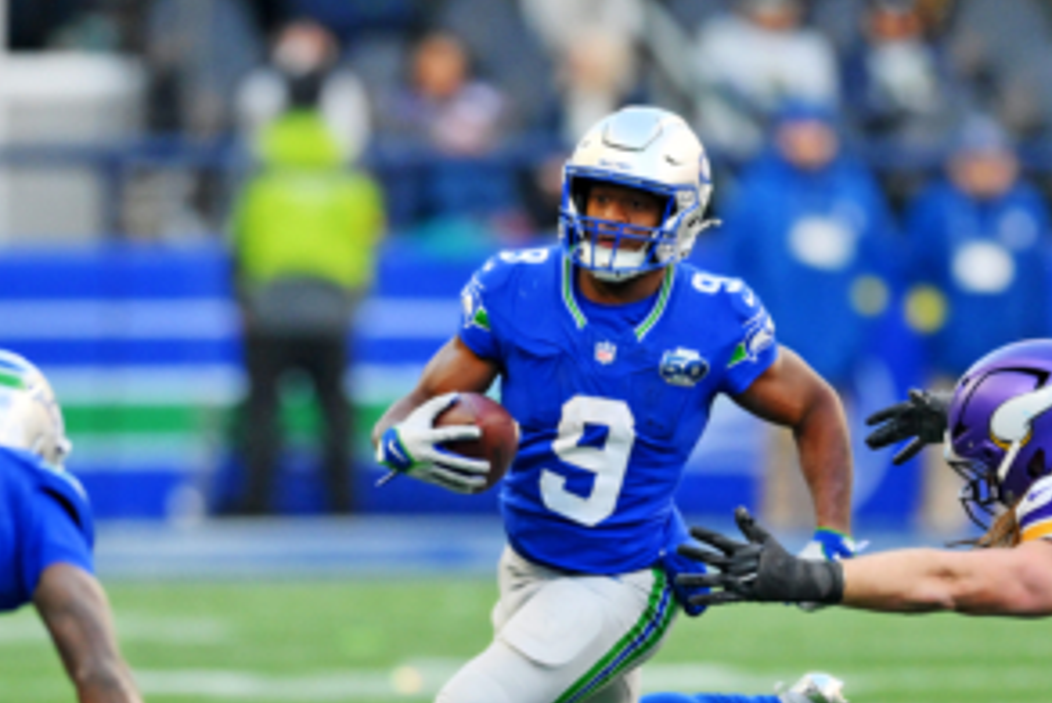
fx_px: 31516
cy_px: 427
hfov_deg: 1.9
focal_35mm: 1078
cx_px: 551
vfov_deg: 1.3
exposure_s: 1/2500
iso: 1250
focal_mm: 400
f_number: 2.8
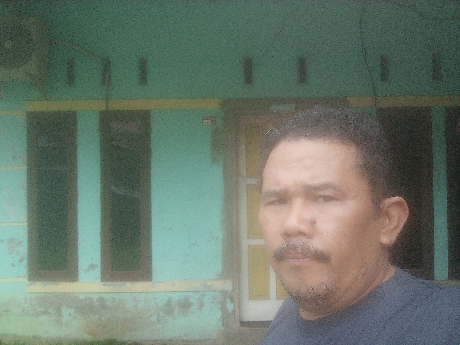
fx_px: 372
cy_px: 172
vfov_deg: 49.7
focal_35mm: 28
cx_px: 230
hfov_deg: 63.4
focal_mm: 2.64
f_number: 2
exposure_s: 1/137
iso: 101
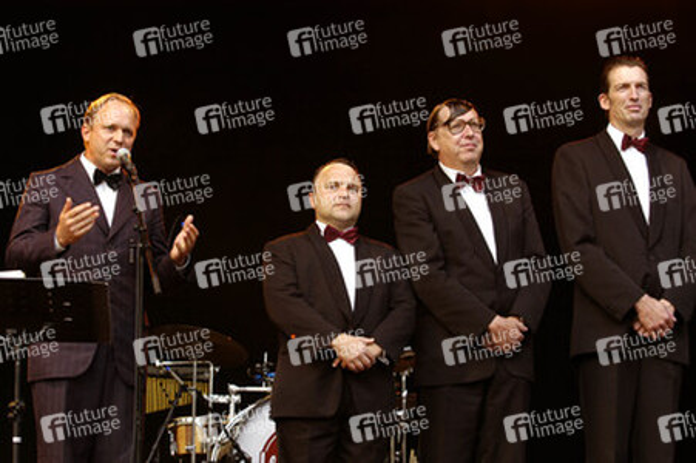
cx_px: 348
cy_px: 232
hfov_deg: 17.1
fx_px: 2318
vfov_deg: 11.4
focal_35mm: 120
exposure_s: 1/125
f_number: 4
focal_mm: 80
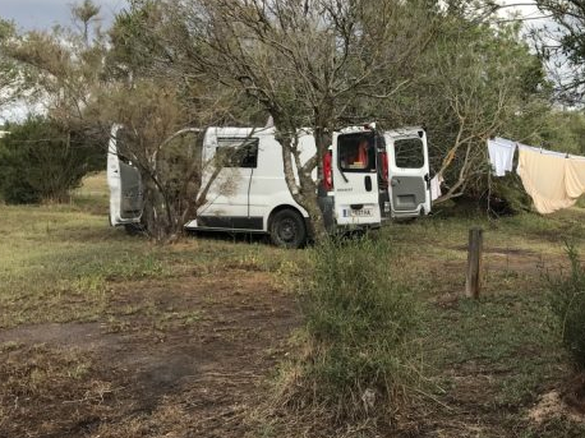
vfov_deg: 30.8
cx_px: 459
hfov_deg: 39.1
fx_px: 794
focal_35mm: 47
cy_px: 179
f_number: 1.8
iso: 20
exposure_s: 1/598
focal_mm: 4
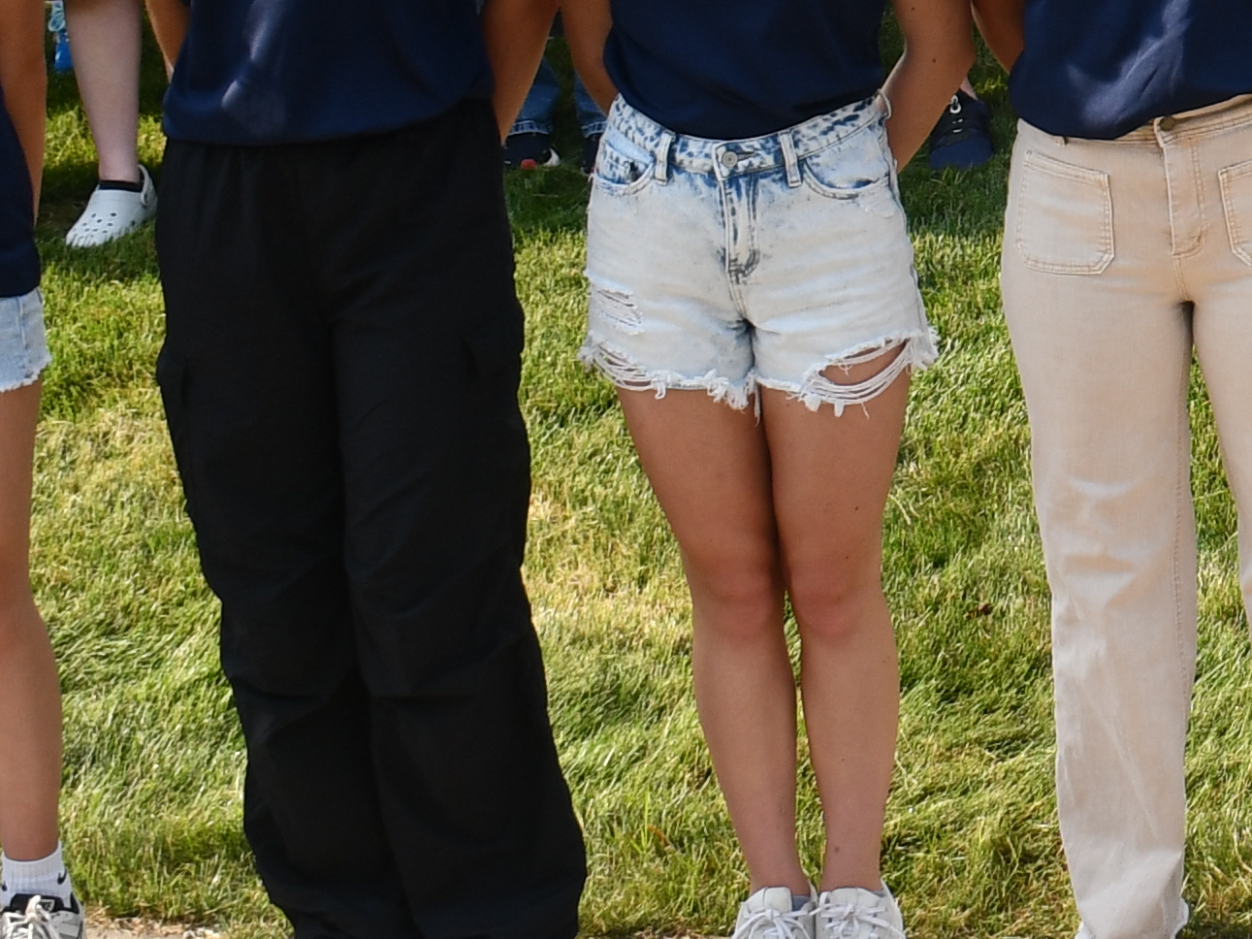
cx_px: 1810
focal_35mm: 112
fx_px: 4050
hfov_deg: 16.2
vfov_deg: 12.7
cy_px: -385
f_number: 4
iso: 200
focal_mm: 18
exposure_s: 1/1250
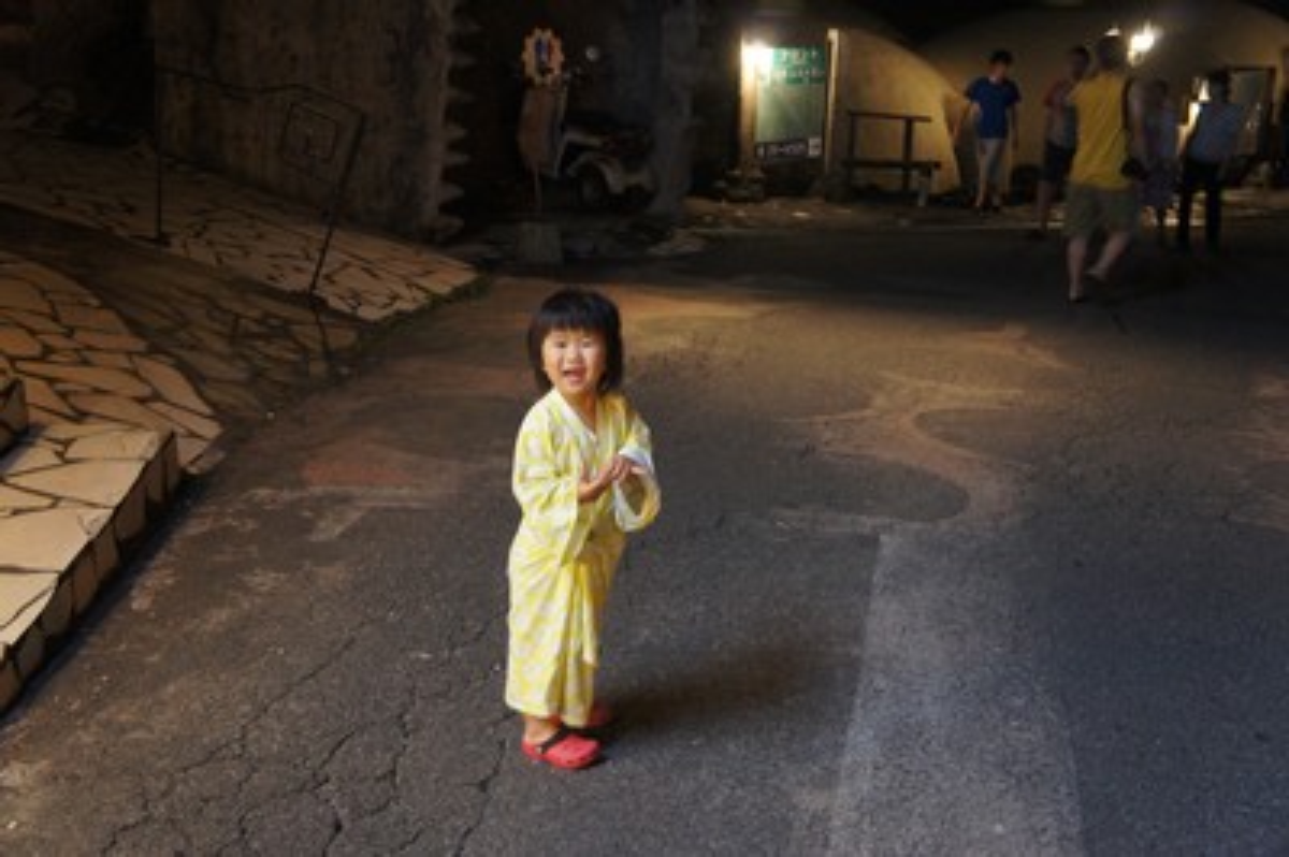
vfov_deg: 30.8
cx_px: 644
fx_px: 1556
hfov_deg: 45.0
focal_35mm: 44
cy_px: 428
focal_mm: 29
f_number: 4
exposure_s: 1/10
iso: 1600
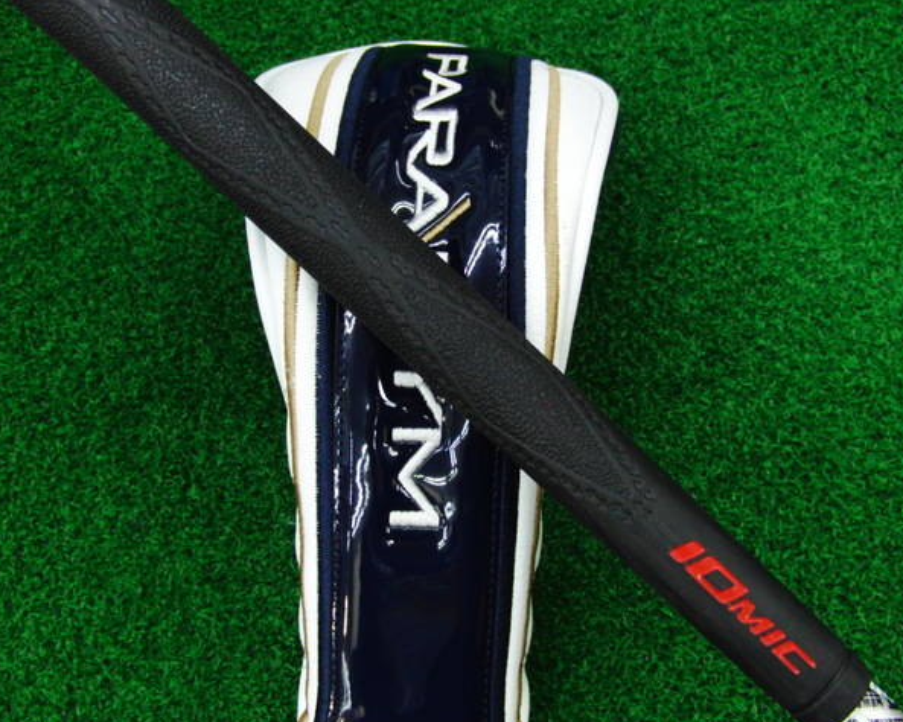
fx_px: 1042
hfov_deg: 46.9
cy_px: 364
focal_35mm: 39
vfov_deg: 38.2
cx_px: 463
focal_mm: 6.42
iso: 400
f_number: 3.6
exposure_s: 1/60
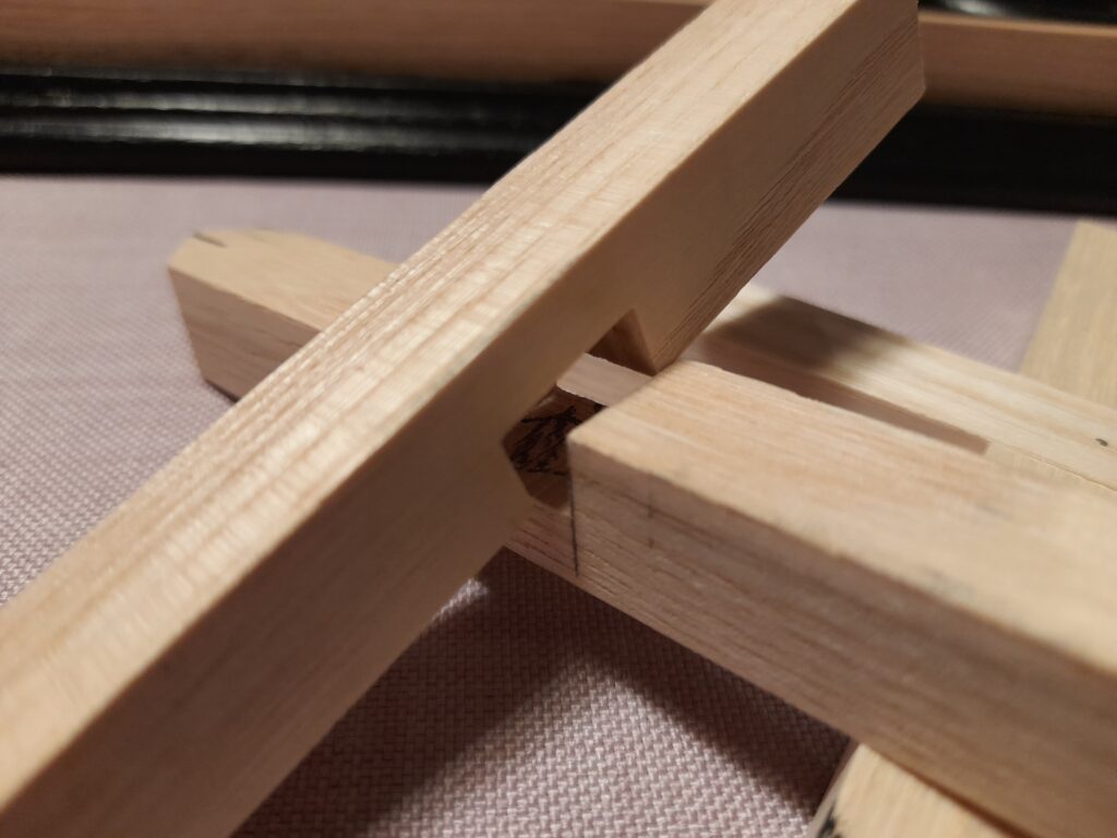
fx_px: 807
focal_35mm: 25
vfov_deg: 54.9
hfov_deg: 69.4
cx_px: 558
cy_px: 419
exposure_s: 1/50
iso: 160
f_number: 2
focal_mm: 4.6
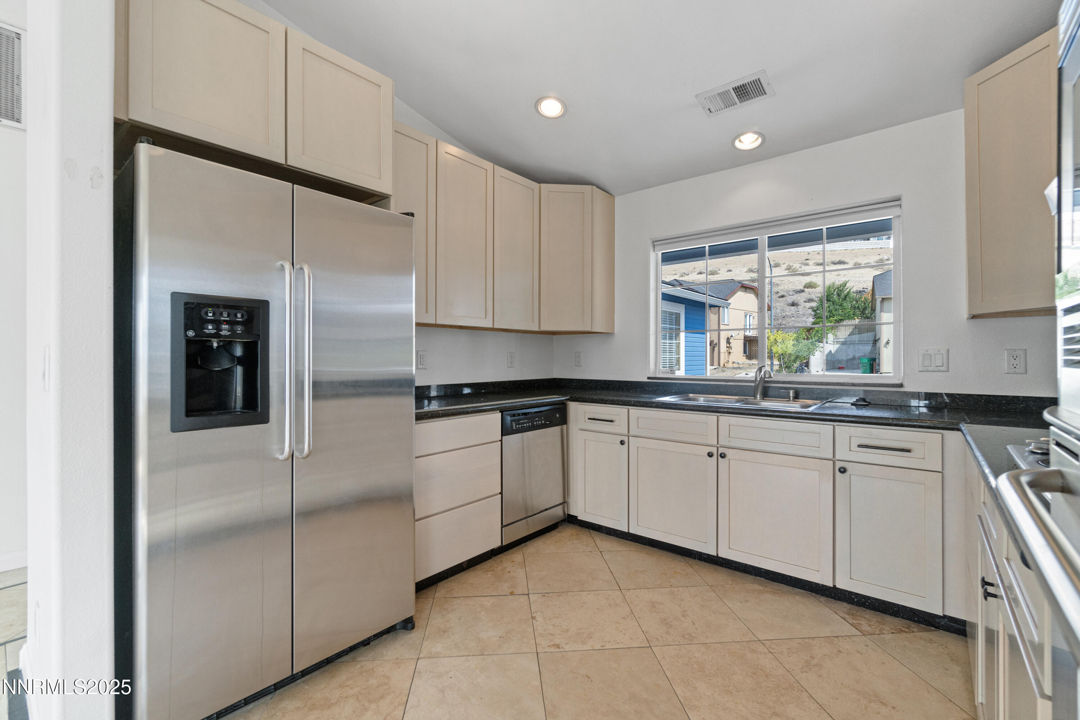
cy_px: 360
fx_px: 450
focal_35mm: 15
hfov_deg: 100.4
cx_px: 540
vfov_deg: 77.3
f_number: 7.1
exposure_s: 1/60
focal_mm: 10
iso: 2500
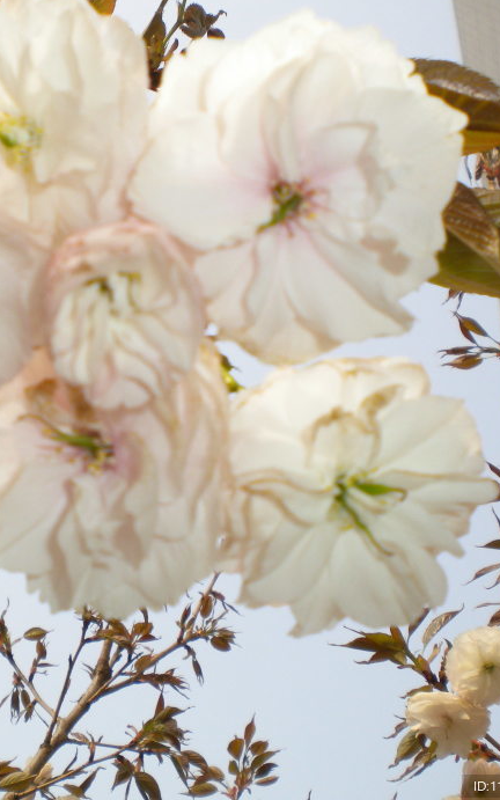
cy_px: 365
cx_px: 144
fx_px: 1199
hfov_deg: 23.4
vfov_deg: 36.9
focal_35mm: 55
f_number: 4.6
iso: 80
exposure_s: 1/310
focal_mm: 6.3
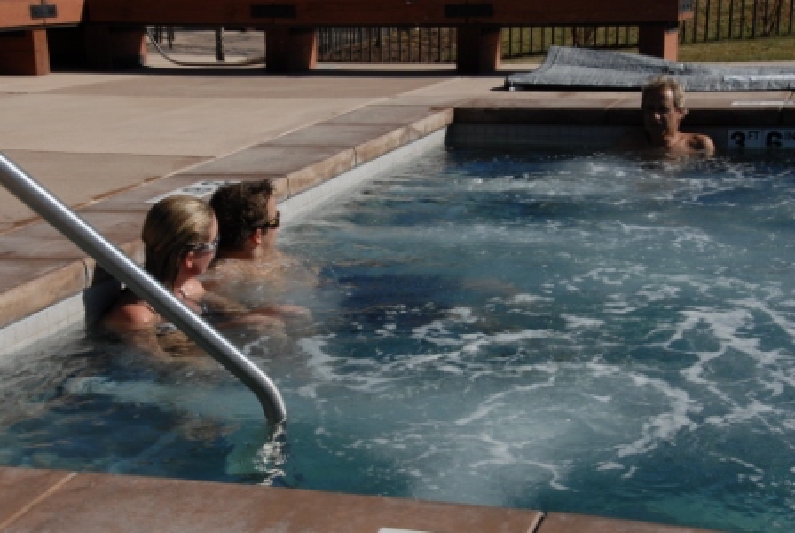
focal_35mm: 72
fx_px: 1592
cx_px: 398
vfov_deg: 19.0
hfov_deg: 28.0
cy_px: 266
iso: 200
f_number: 20
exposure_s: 1/125
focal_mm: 48
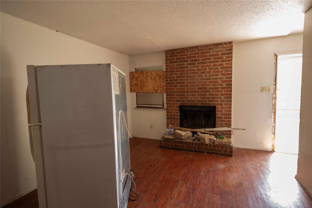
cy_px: 104
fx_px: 160
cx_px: 156
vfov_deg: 65.9
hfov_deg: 88.5
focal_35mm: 18
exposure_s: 1/60
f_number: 5.6
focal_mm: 18.5
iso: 2500
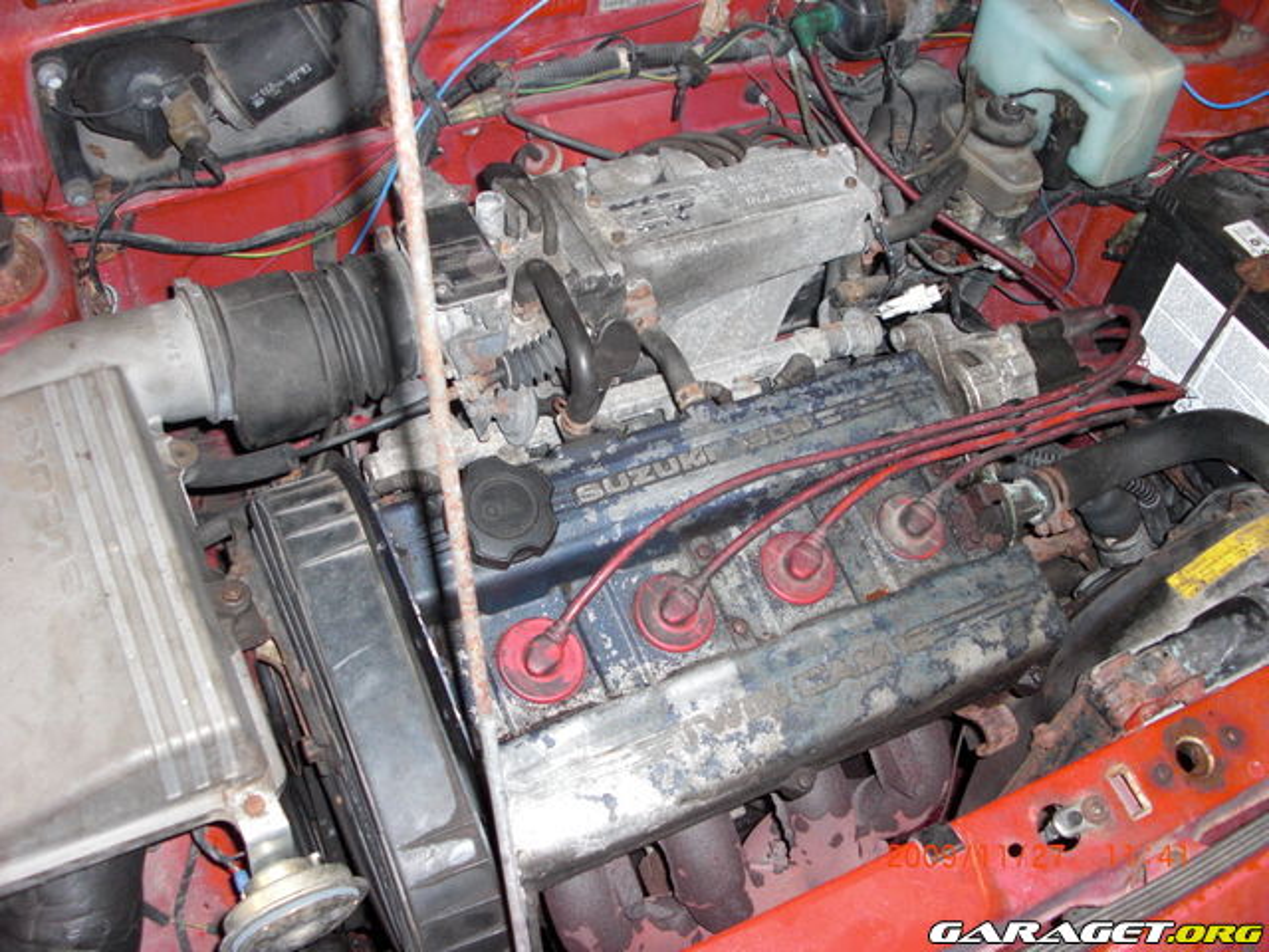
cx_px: 634
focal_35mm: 36
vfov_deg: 39.7
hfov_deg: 51.4
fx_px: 1320
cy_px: 476
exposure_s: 1/60
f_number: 2.8
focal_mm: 6.3
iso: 200
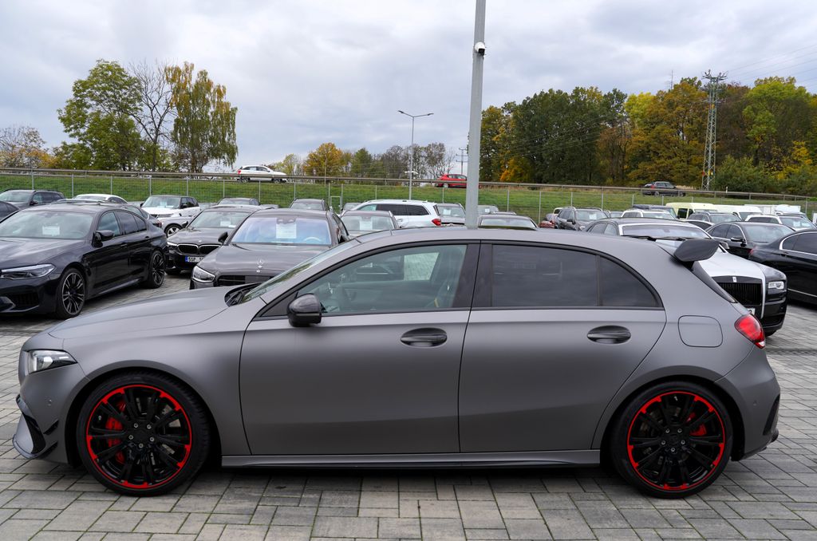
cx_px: 408
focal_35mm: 26
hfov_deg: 69.5
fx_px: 589
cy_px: 270
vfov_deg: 49.3
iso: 100
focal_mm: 26
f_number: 5.6
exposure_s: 1/125
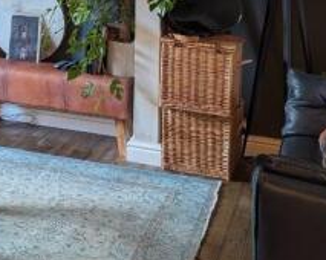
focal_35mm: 64
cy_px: -34
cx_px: 5
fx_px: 617
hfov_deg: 27.9
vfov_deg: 22.3
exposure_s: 1/25
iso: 20
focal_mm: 6.9
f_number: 1.68
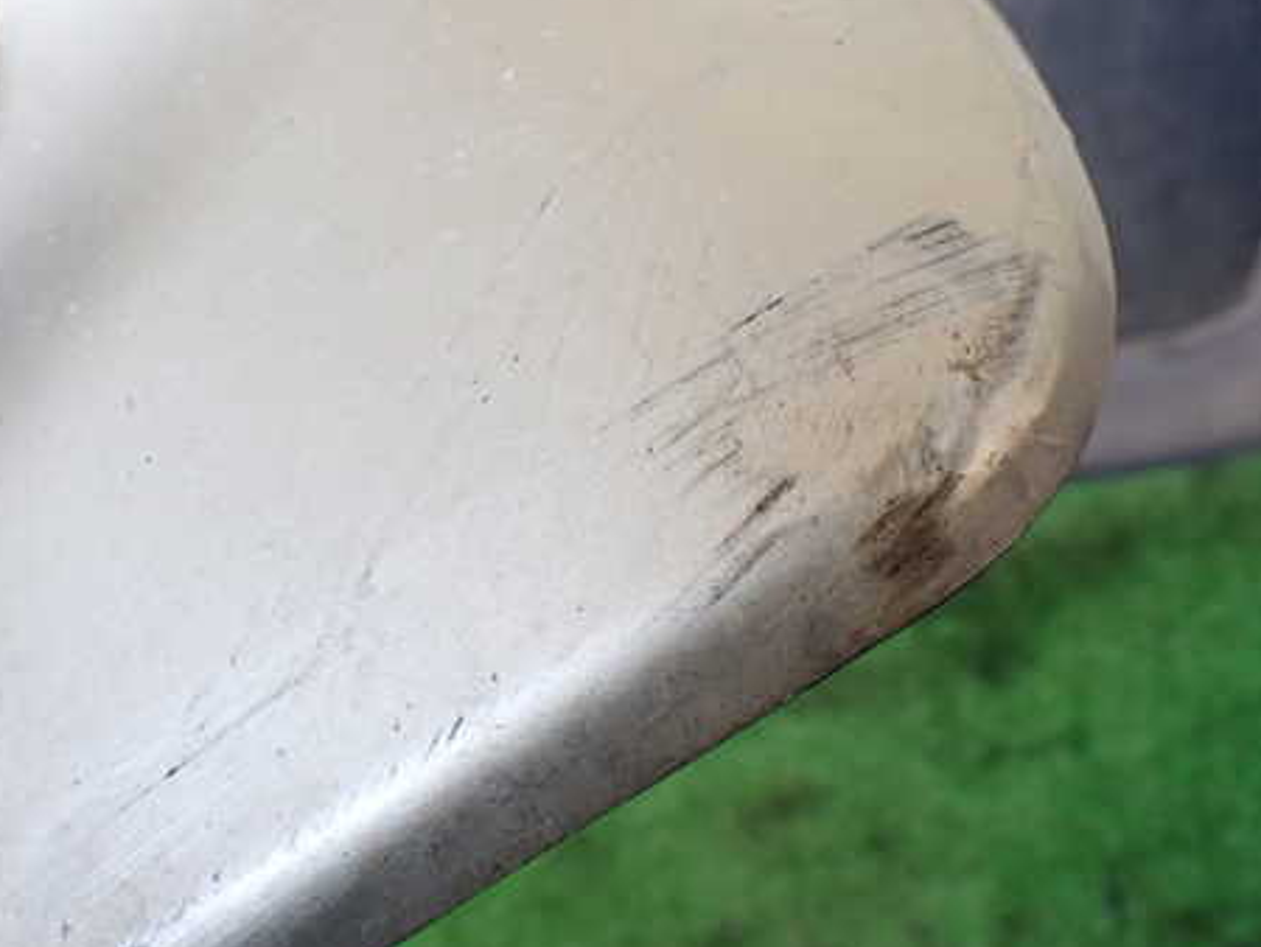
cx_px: 552
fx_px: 1458
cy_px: 496
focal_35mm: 40
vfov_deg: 36.0
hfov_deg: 46.7
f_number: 2.3
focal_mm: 5.4
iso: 250
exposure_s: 1/125
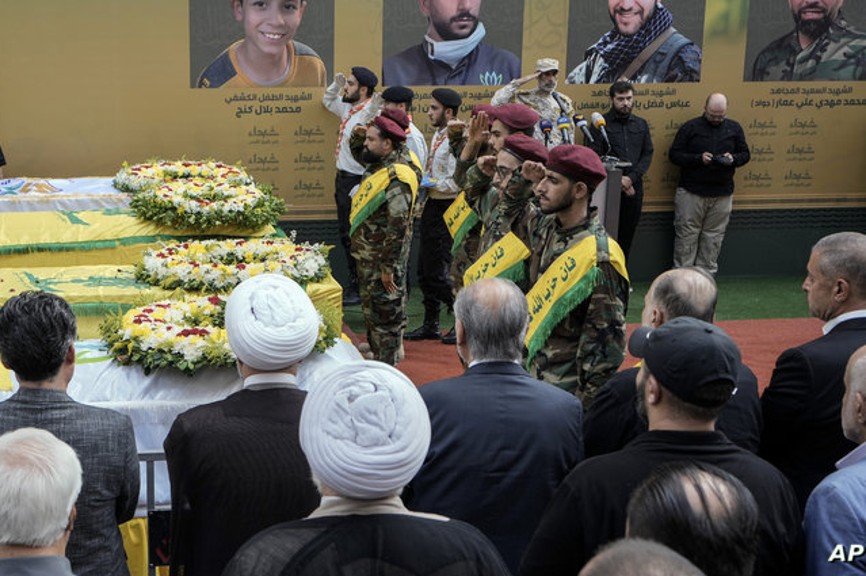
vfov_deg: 34.1
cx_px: 408
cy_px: 256
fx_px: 937
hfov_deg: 49.6
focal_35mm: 39
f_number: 5
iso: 250
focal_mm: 35
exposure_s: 1/160
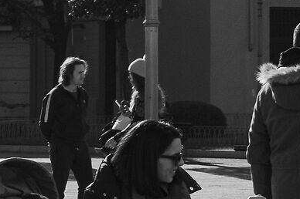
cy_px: 88
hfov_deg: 6.1
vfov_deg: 4.2
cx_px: -341
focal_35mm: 325
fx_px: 2707
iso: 400
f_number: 9
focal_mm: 35
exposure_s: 1/1600
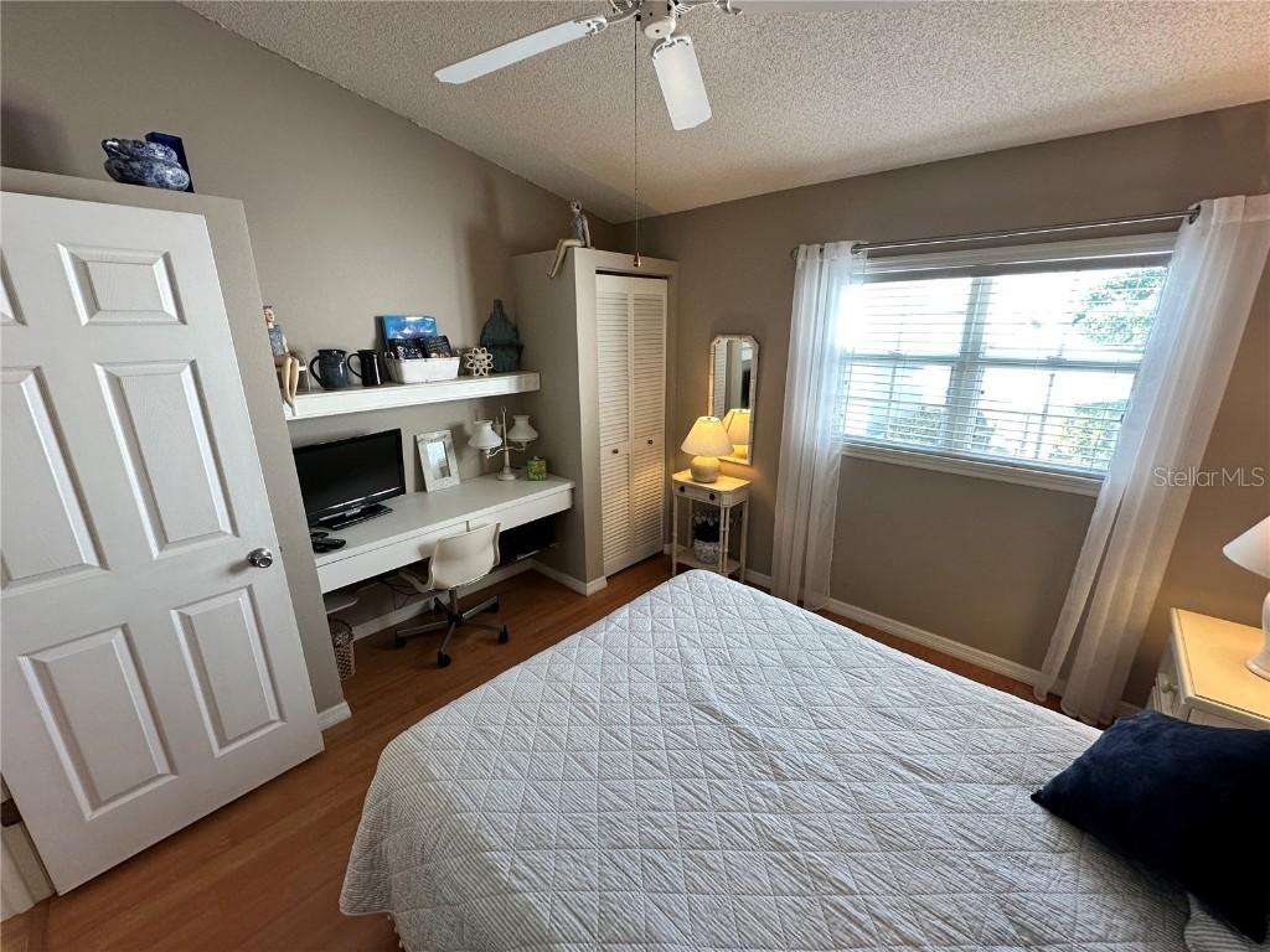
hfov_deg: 102.1
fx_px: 514
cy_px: 476
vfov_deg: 85.7
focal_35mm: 14
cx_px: 635
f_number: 2.2
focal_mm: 2.22
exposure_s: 1/120
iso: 160
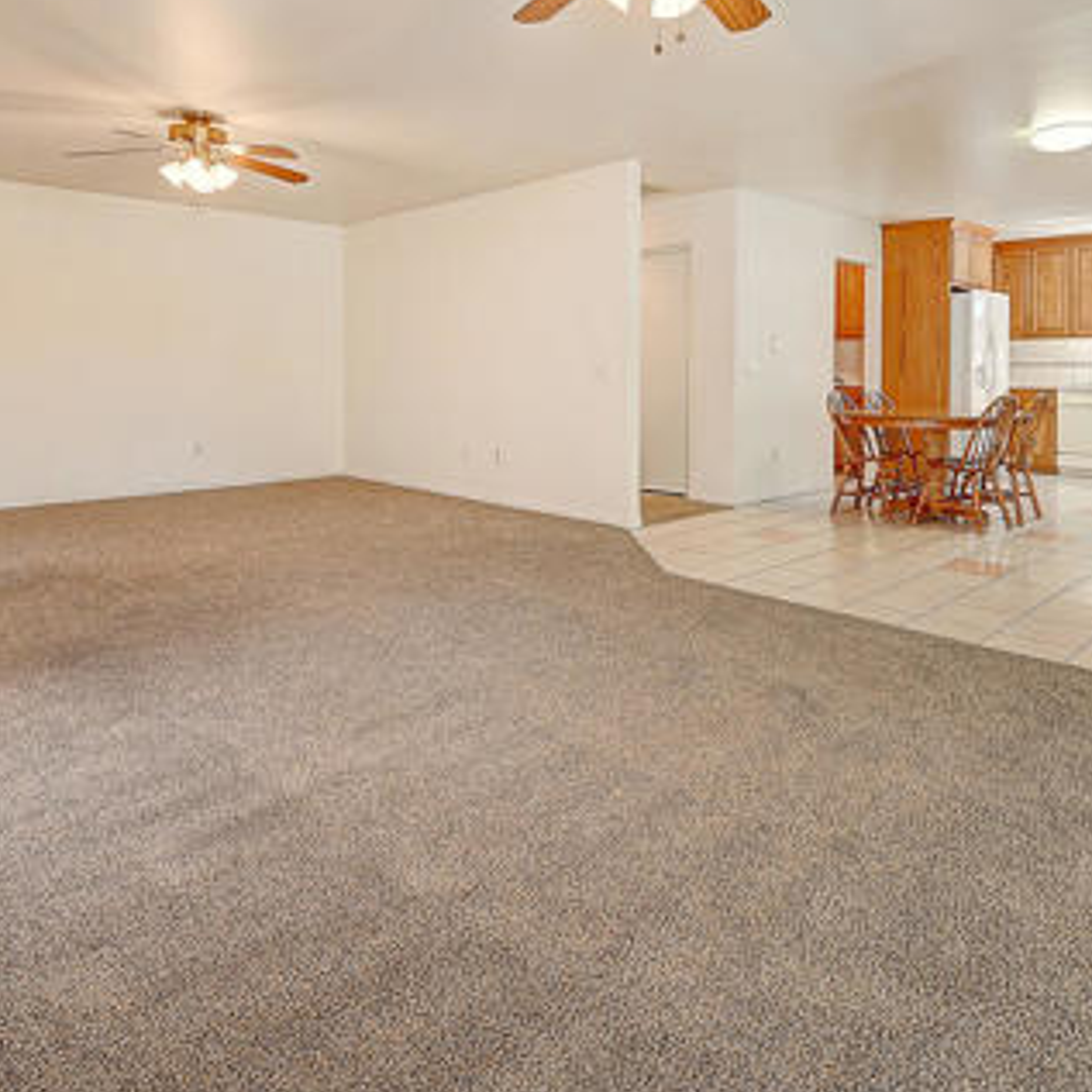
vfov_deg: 63.6
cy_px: 375
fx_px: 857
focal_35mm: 24
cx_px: 568
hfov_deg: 65.0
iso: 250
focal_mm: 14
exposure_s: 1/4
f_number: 8
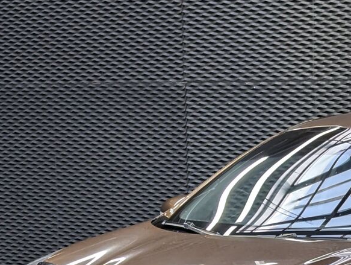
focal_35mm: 158
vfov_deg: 9.3
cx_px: 456
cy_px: 295
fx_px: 1604
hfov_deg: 12.1
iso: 42
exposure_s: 1/161
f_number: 1.85
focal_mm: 6.81
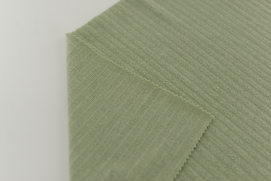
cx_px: 136
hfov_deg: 39.6
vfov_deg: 27.0
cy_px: 90
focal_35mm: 50
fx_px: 377
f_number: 3.5
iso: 100
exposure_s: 1/250
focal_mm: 50
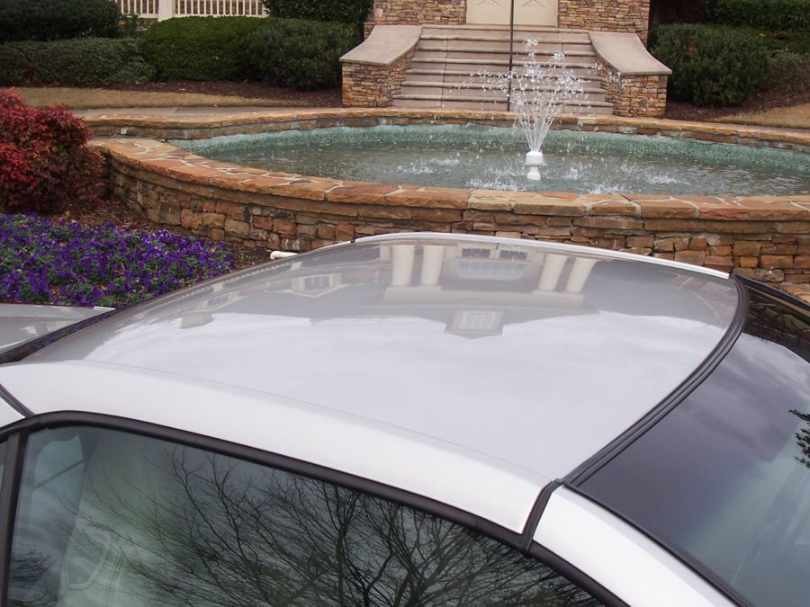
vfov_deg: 27.5
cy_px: 304
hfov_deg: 36.2
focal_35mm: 53
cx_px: 405
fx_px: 1240
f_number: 6.7
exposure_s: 1/180
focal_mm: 8.6
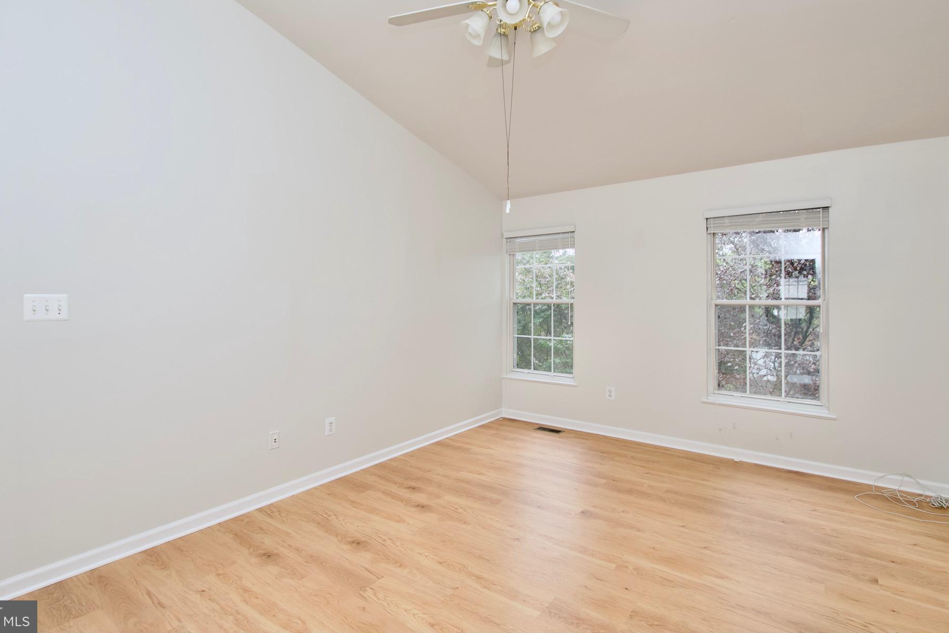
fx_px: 448
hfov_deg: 93.2
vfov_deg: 70.2
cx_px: 458
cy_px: 280
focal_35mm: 17
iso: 320
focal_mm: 10
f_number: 7.1
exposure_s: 1/50
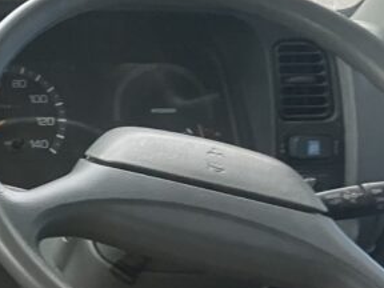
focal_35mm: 105
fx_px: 1165
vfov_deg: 14.1
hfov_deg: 16.0
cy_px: 165
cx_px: -301
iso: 160
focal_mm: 3.99
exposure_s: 1/60
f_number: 1.8
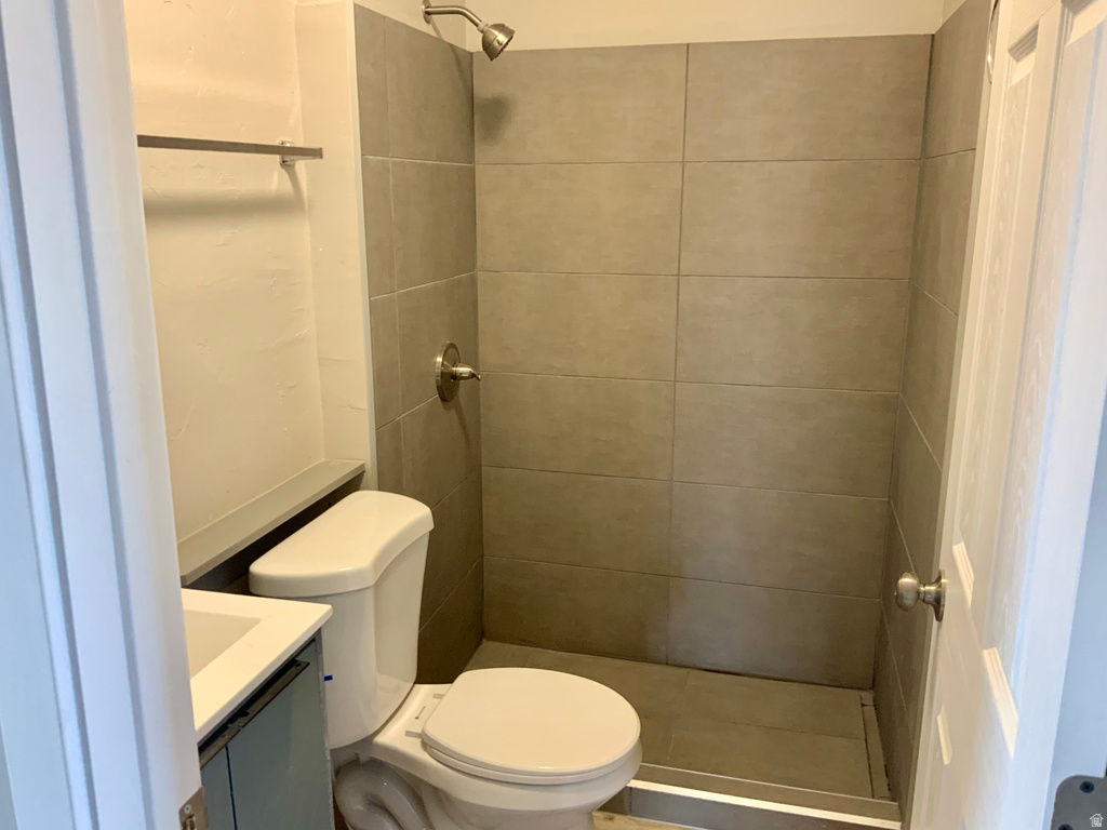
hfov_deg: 61.7
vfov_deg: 48.2
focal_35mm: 29
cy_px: 415
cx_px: 554
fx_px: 927
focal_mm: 3
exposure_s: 1/60
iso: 125
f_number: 1.8
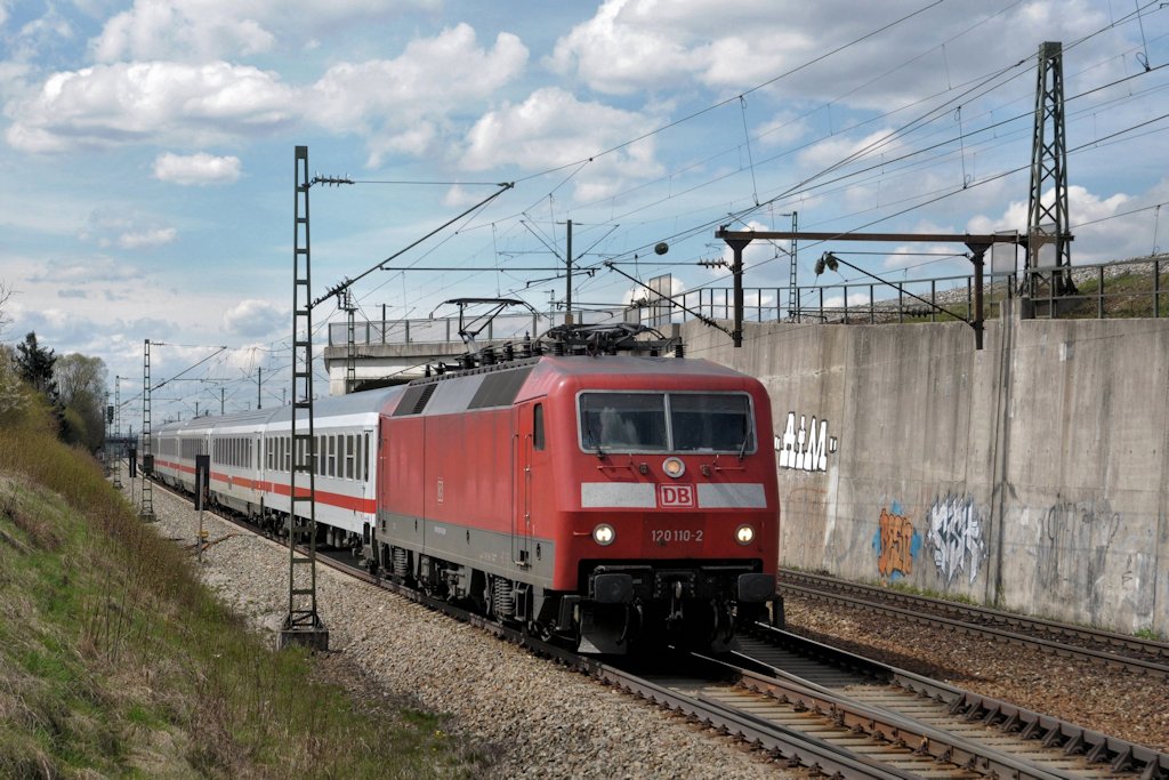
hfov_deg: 29.9
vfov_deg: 20.2
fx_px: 2192
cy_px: 390
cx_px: 584
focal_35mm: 68
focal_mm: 45
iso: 320
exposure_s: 1/1000
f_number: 7.1
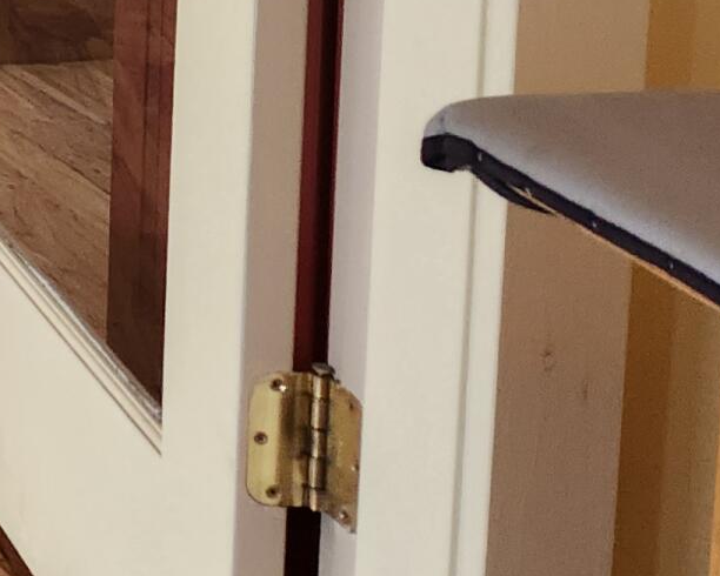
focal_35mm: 110
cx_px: -946
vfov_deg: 12.4
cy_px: -574
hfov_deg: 13.4
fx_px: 2345
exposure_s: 1/120
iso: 160
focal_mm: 5.4
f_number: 1.8
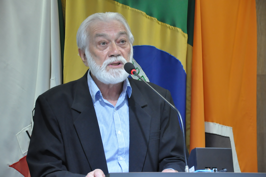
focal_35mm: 120
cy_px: 88
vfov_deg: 11.4
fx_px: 886
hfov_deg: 17.1
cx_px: 133
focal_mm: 80
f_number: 5.3
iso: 2000
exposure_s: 1/60
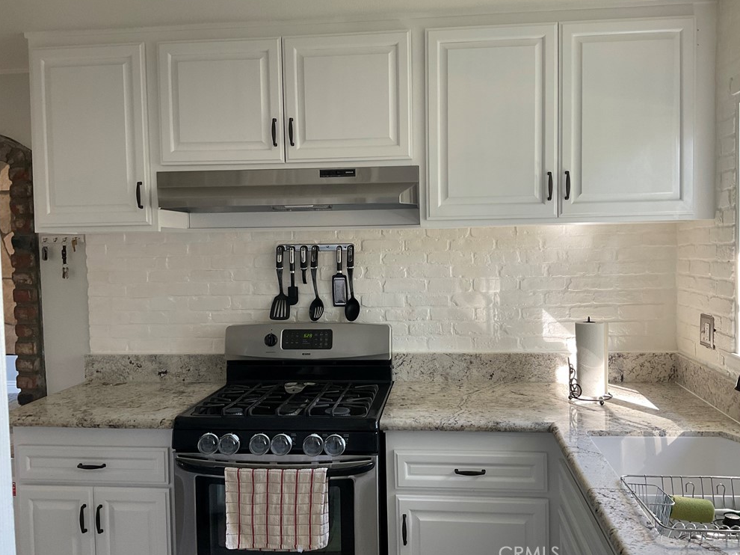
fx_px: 641
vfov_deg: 46.8
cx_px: 380
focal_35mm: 30
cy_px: 277
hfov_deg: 60.0
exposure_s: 1/60
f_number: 1.8
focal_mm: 3
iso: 64
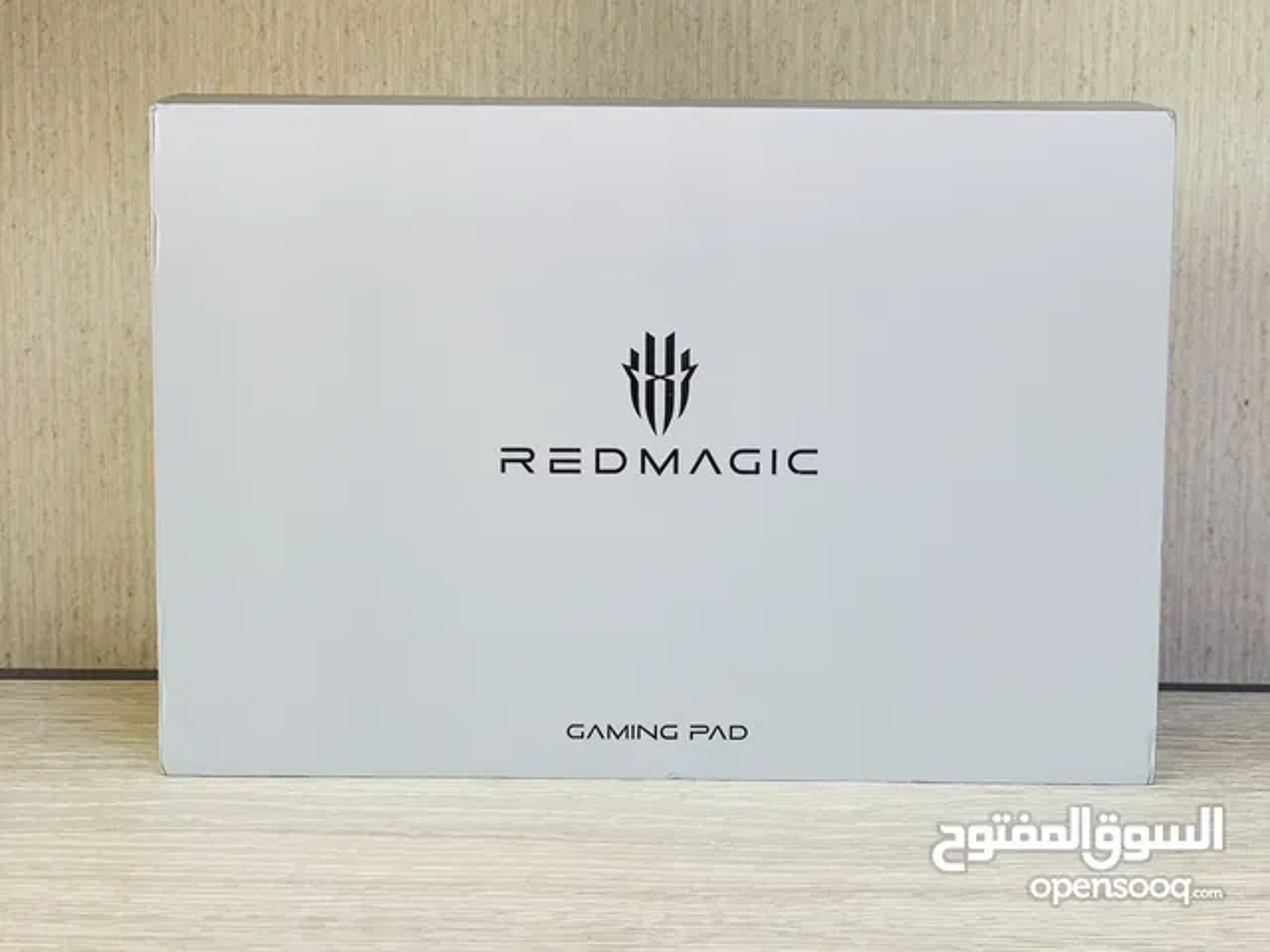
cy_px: 476
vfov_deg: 28.0
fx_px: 1908
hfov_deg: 36.8
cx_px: 635
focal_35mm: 52
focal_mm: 6
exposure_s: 1/100
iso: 64
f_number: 2.4
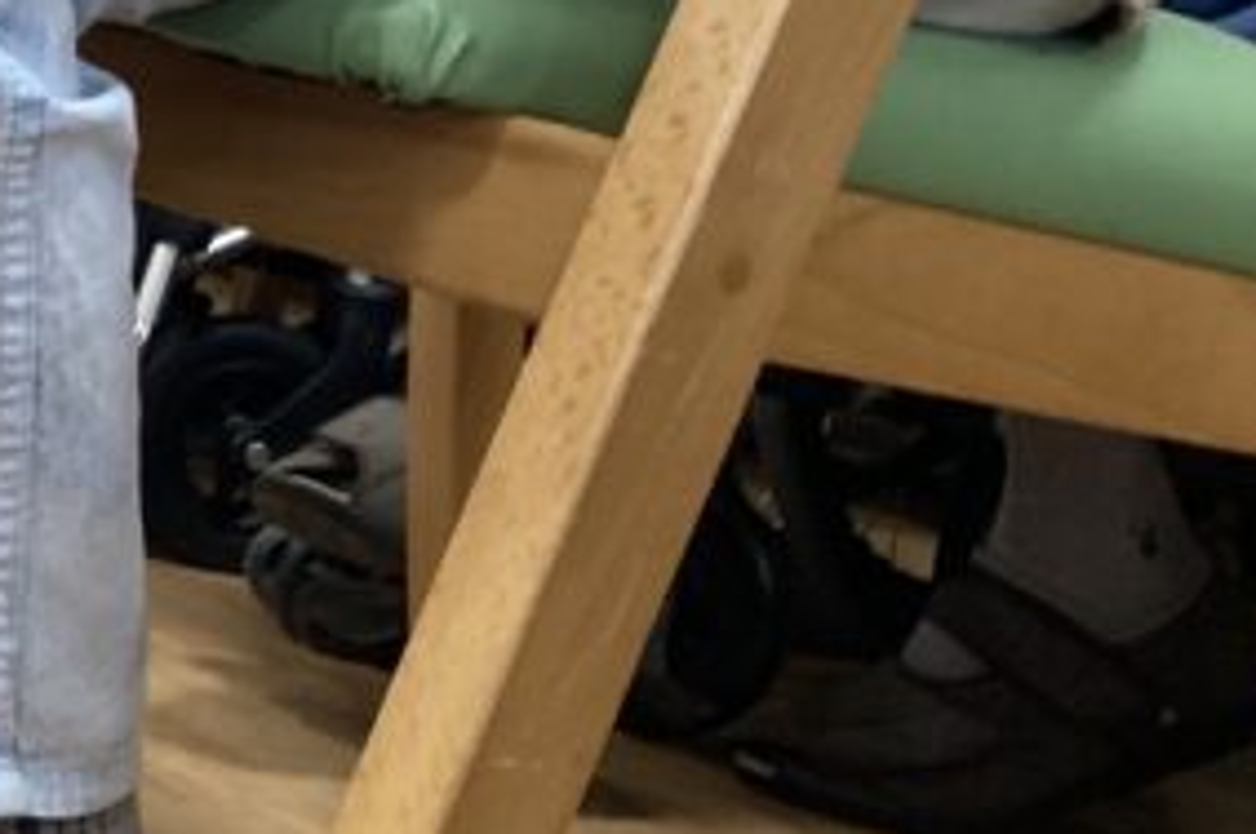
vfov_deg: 12.8
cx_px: -897
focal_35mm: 103
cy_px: -262
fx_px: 3589
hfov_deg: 16.9
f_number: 1.8
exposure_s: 1/60
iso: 80
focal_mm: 3.99
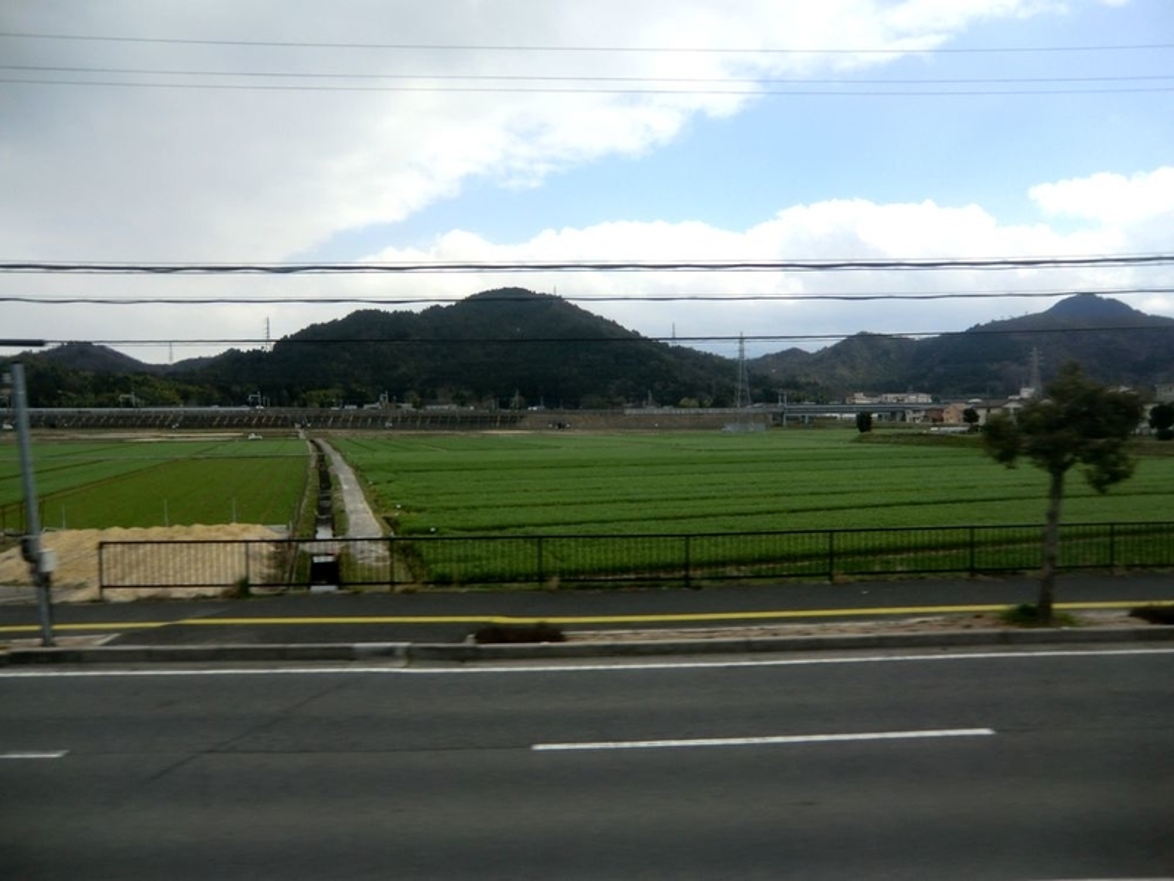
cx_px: 587
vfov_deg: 56.8
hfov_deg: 71.6
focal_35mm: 24
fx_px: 814
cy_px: 440
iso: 64
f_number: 3.2
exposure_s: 1/320
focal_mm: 4.3
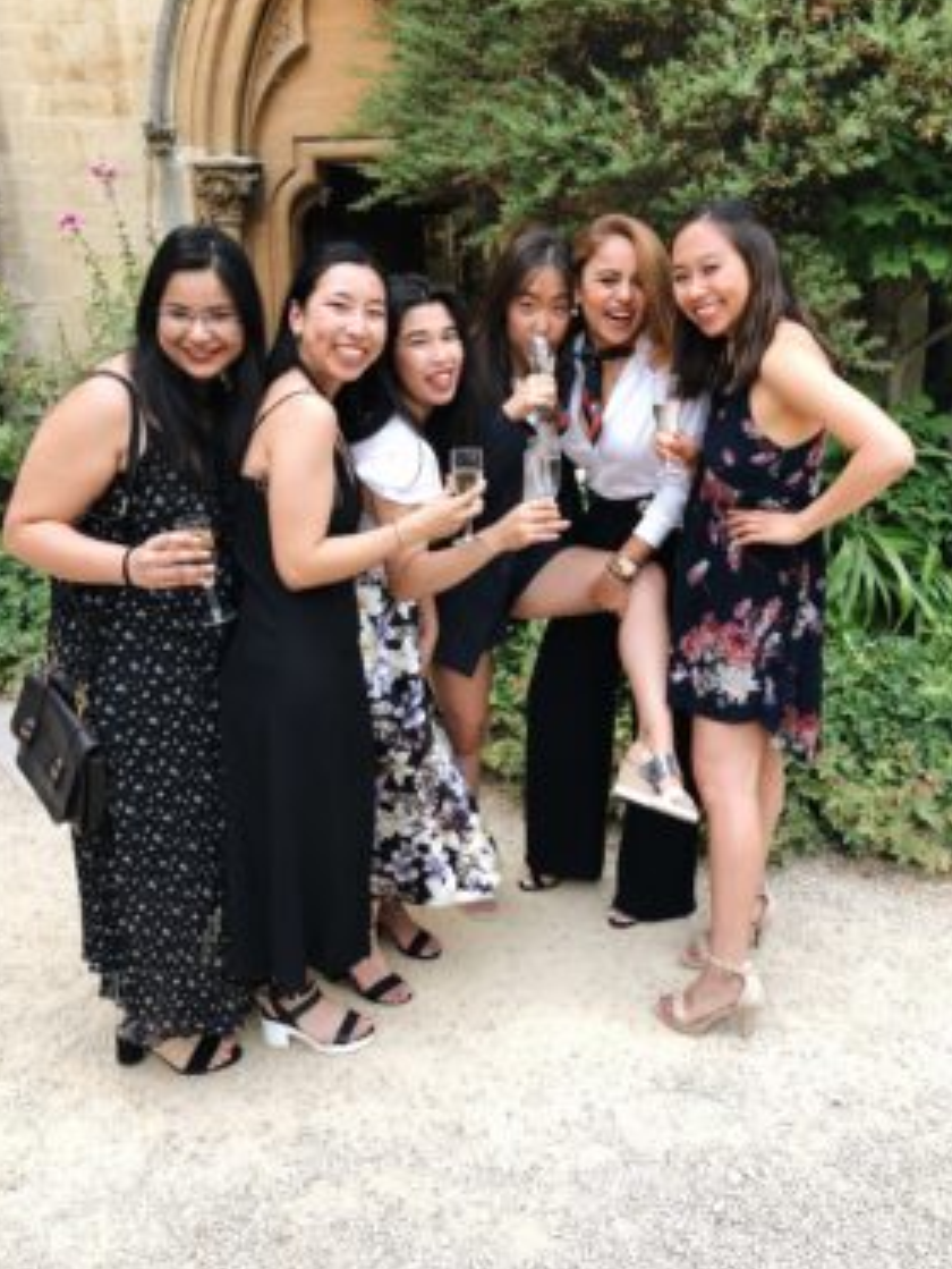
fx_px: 1099
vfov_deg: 59.9
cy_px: 595
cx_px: 486
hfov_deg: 46.8
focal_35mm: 30
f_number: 1.8
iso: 80
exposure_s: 1/99
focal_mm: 4
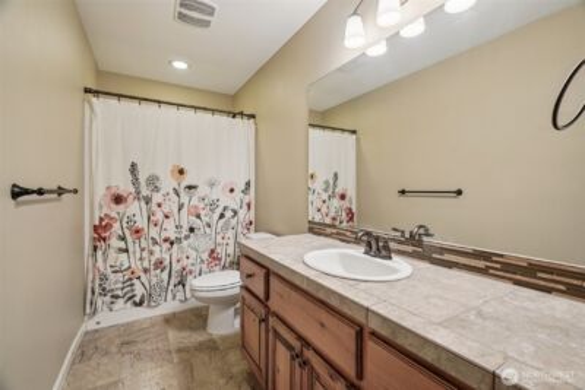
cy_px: 195
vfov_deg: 73.8
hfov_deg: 96.7
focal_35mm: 16
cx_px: 292
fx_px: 260
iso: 400
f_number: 8
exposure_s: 1/2
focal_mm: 16
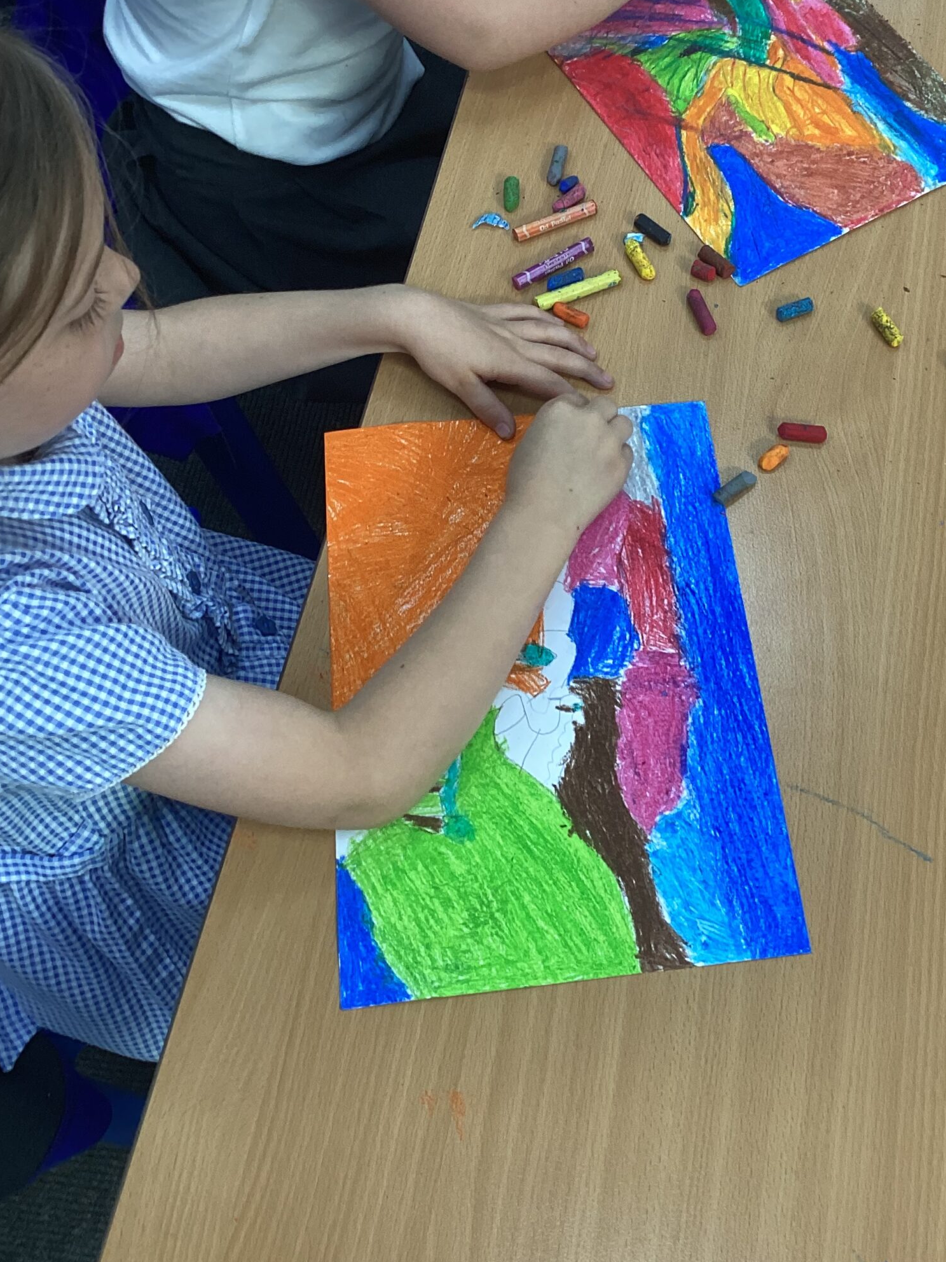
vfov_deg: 46.3
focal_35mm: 40
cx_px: 608
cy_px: 454
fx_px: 1458
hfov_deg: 35.7
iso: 80
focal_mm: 3.3
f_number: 2.4
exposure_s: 1/50
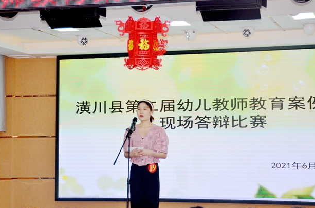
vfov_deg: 14.4
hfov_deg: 21.7
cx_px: 161
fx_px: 820
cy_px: 80
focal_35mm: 94
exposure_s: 1/160
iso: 200
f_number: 4.5
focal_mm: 48
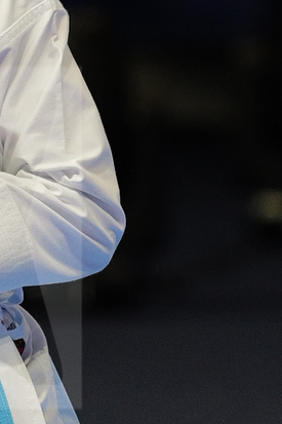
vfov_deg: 1.5
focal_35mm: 1414
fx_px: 16627
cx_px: -277
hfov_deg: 1.0
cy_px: 239
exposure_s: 1/500
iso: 800
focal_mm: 154
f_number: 2.8
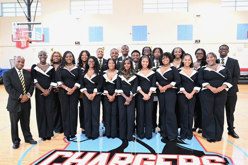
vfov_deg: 43.5
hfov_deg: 62.0
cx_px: 124
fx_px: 206
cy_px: 82
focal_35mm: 30
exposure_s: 1/80
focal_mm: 30
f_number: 4
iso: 3200
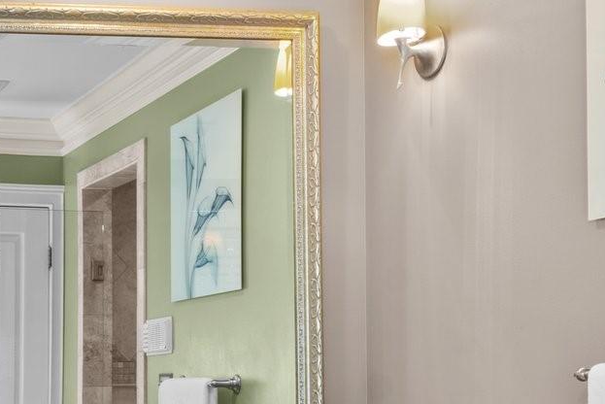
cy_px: 415
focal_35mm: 69
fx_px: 1160
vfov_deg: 19.1
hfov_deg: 26.4
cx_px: -100
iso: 100
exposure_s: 2
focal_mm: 14
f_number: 10
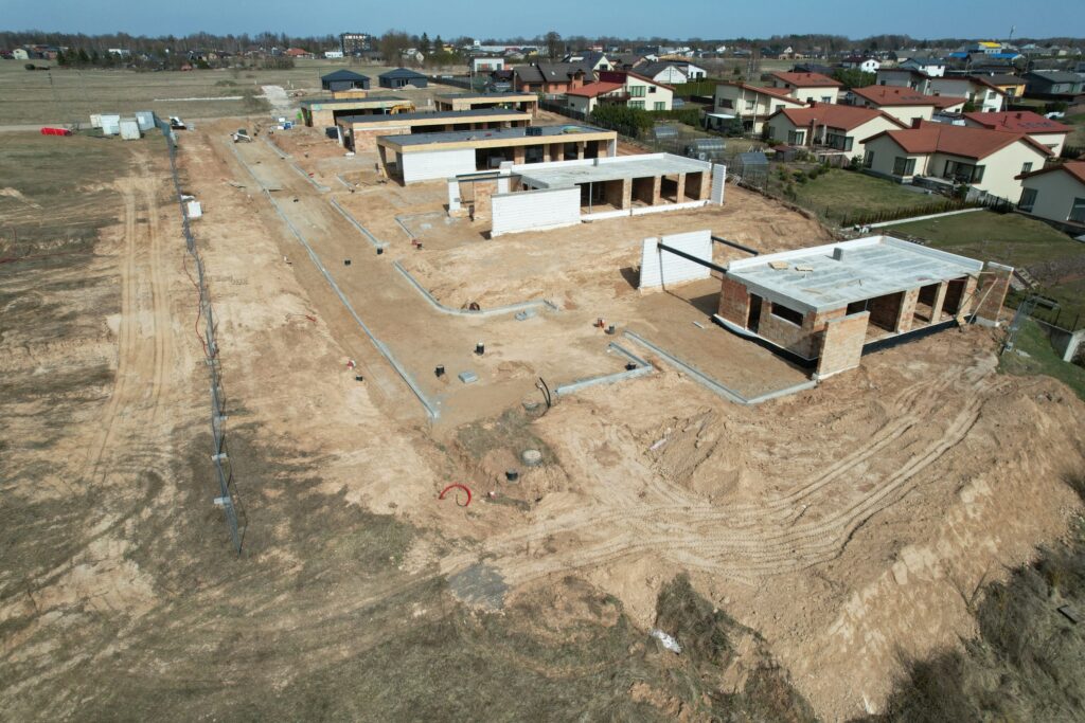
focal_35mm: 22
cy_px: 362
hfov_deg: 78.6
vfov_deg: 57.2
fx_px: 663
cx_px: 542
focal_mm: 8.38
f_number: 2.8
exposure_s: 1/2500
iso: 100
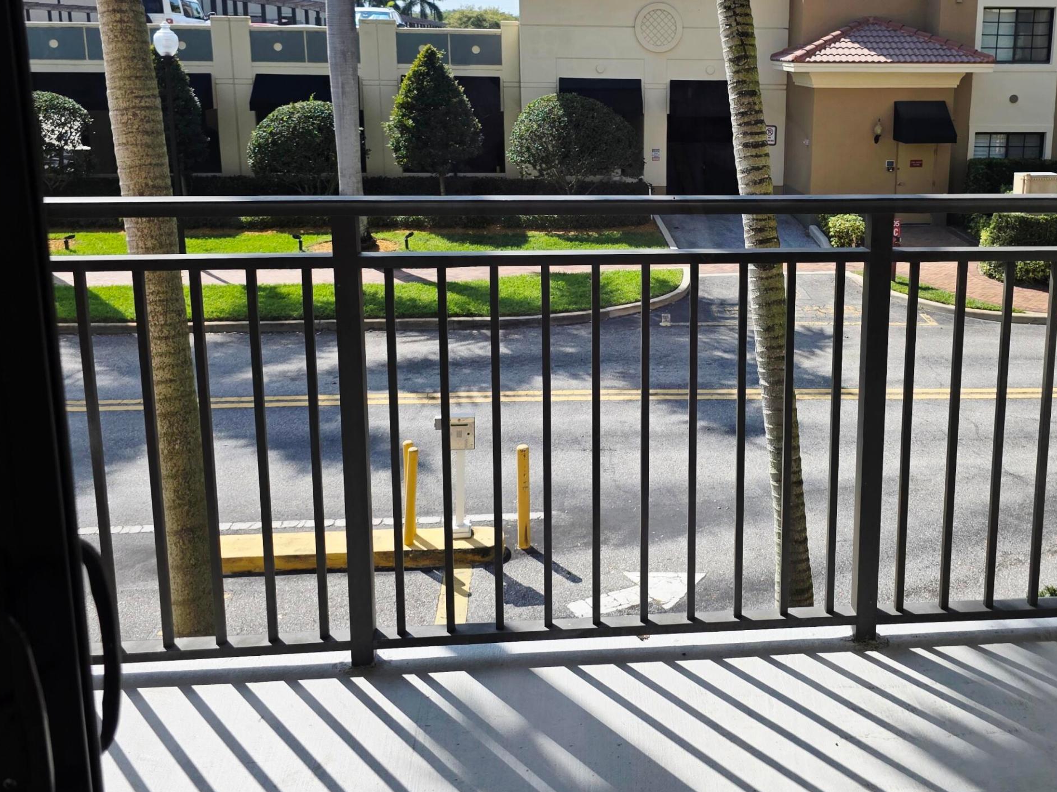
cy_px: 281
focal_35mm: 35
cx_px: 689
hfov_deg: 51.8
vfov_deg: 40.3
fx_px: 1069
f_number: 1.7
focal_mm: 6.3
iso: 80
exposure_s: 1/5000
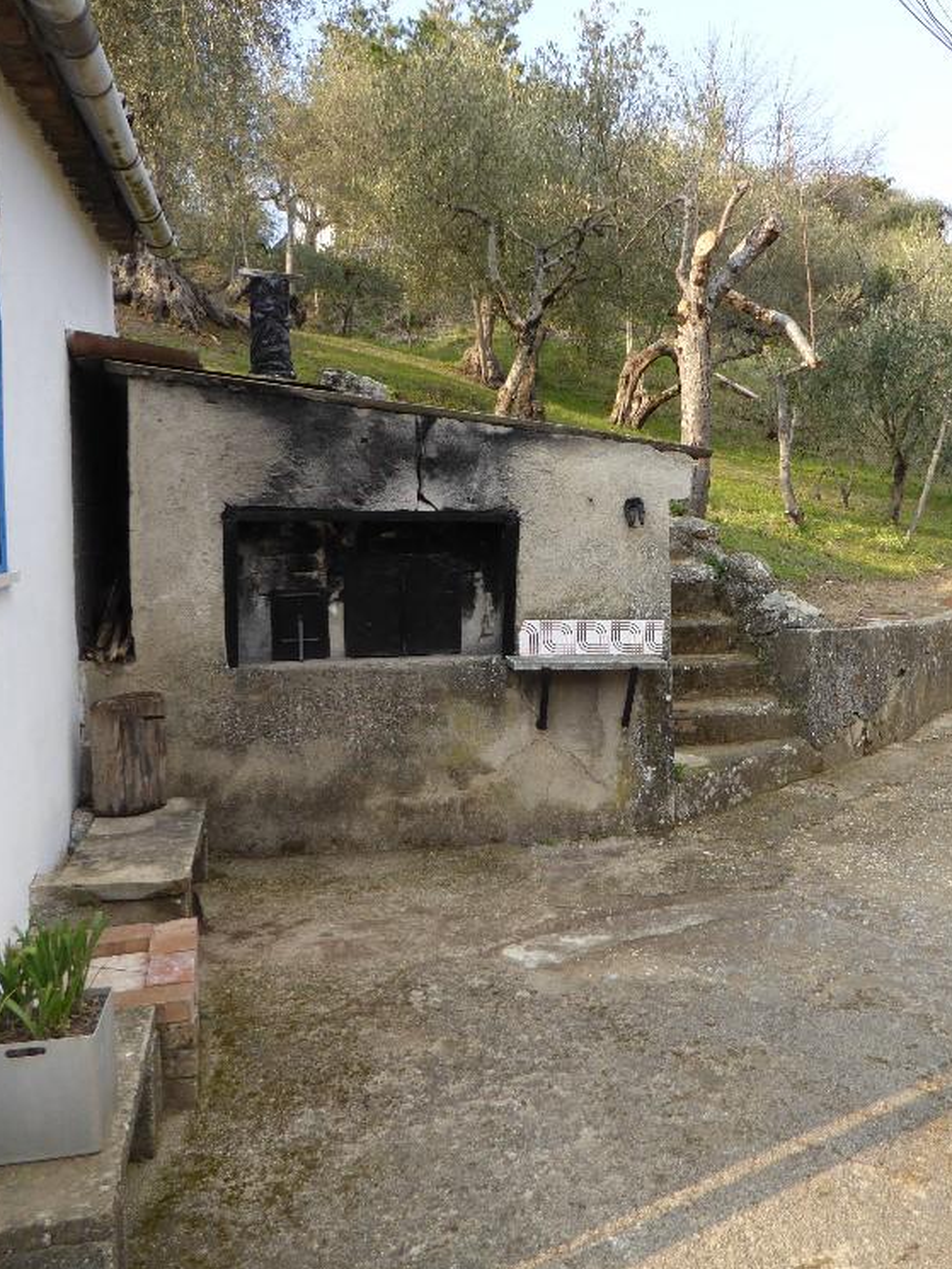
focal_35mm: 33
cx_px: 671
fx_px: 1210
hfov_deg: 42.1
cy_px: 647
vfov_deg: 55.3
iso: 100
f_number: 3.3
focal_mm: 4.3
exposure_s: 1/200
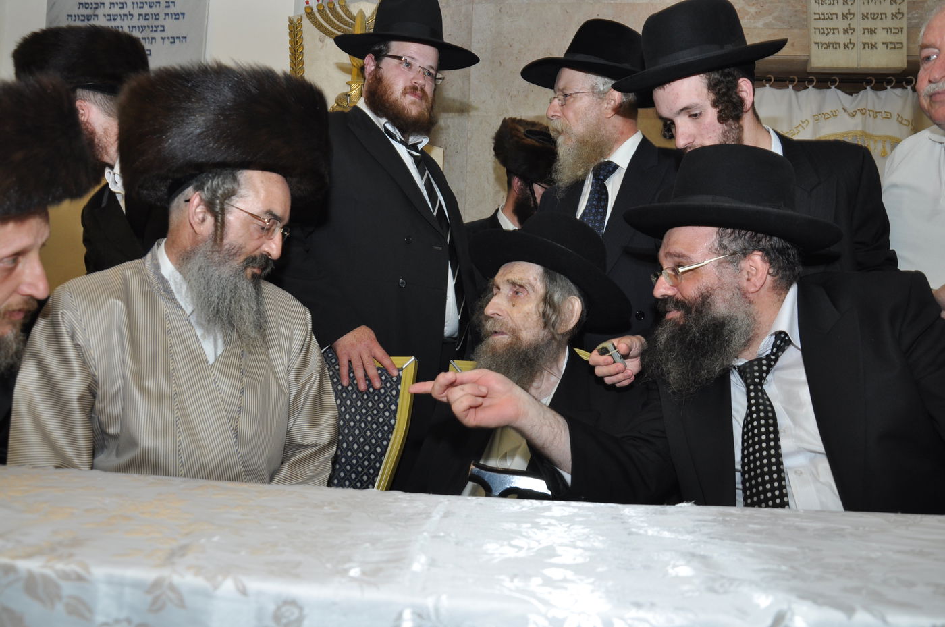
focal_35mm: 32
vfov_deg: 41.6
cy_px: 314
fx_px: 826
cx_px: 472
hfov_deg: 59.6
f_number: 5.6
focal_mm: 21
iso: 400
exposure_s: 1/60
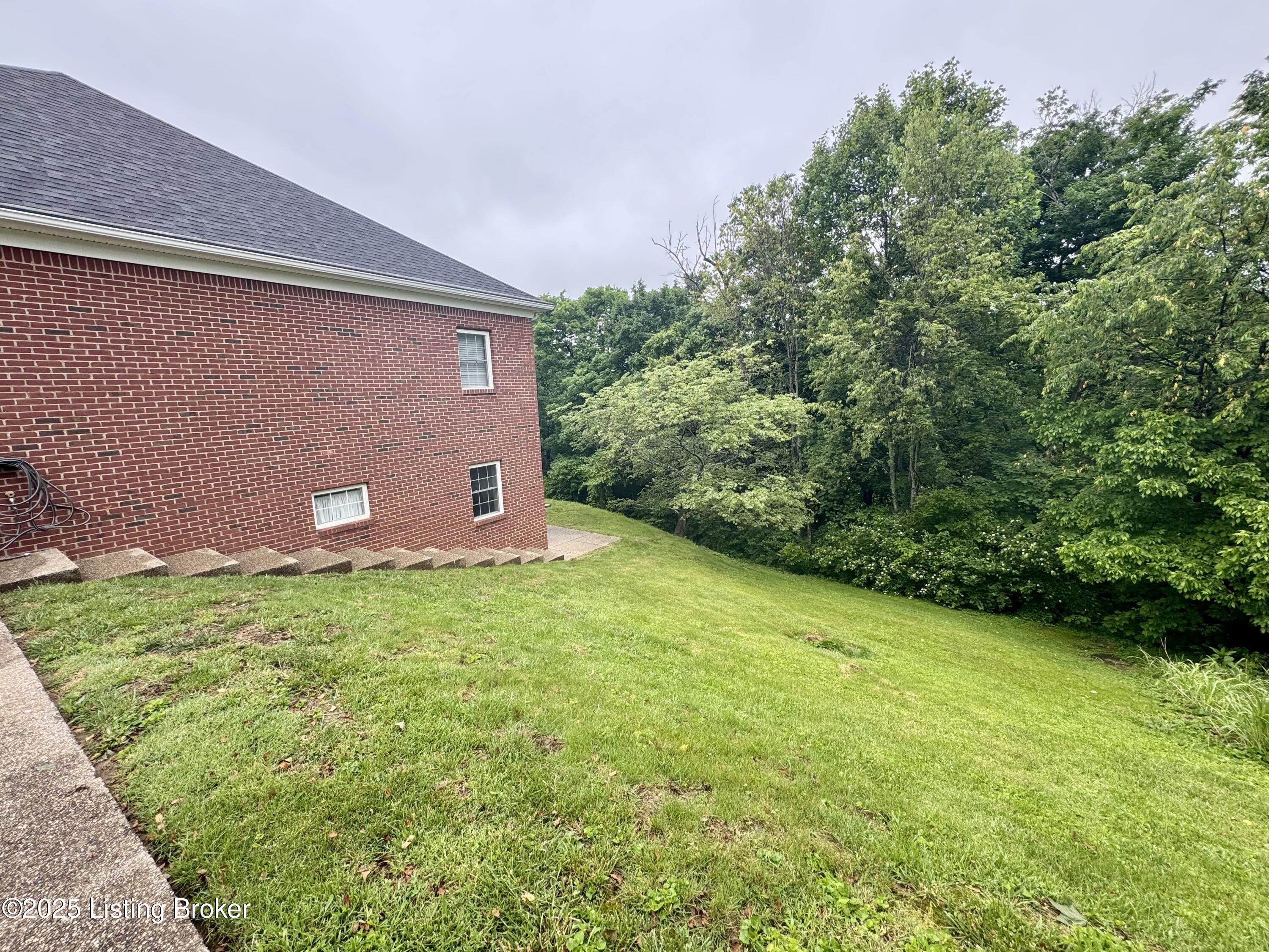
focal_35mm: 14
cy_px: 476
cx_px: 634
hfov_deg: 102.1
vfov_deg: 85.7
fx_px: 513
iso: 40
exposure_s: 1/142
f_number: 2.2
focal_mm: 2.22
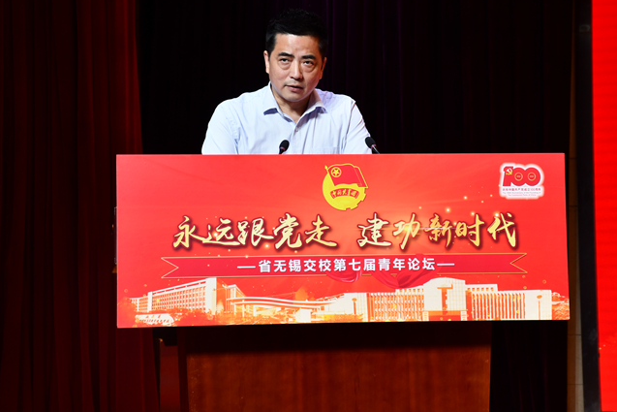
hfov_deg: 19.3
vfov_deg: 12.9
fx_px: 1817
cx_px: 355
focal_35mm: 106
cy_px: 183
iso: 400
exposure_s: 1/250
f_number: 8
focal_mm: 60
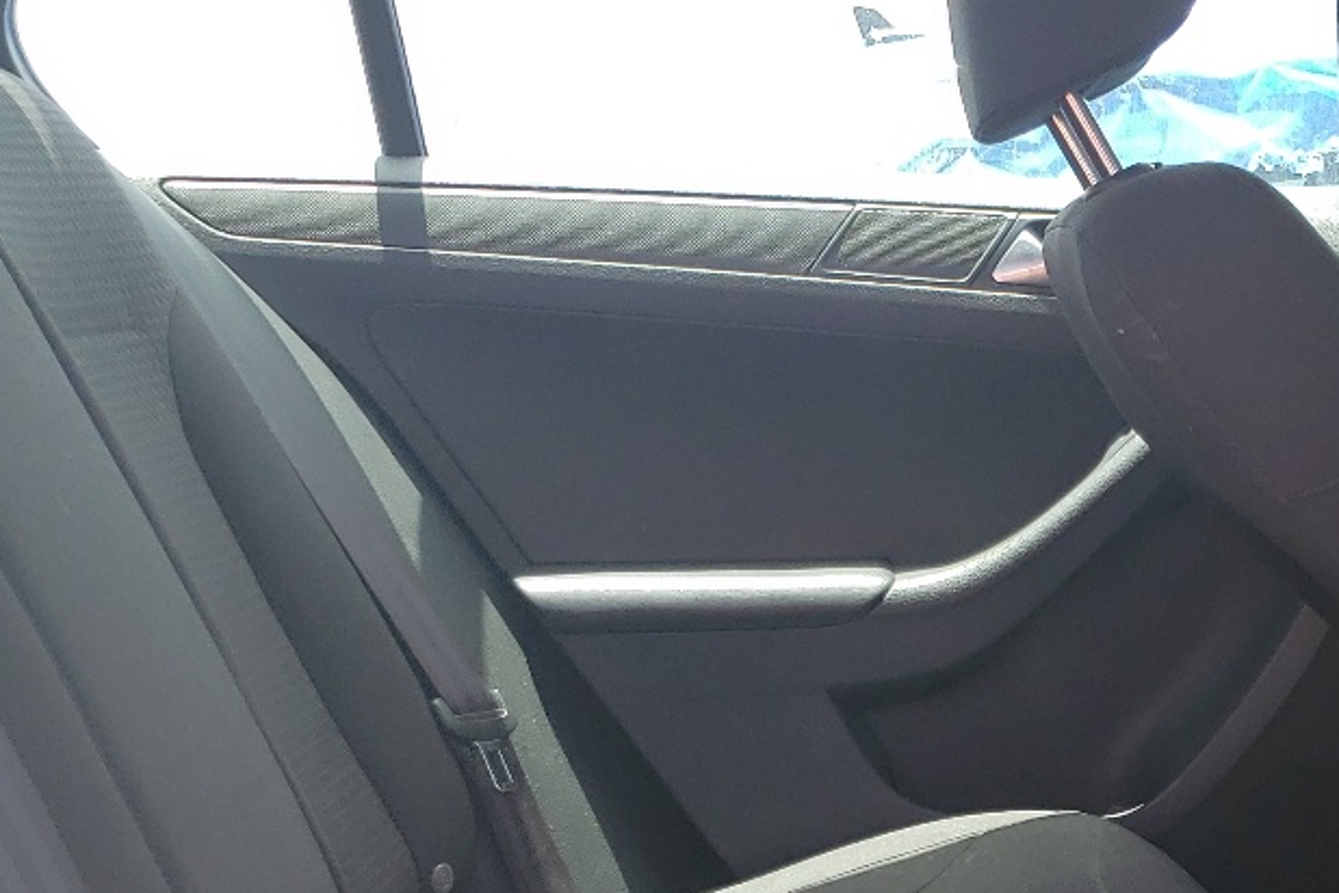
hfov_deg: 27.9
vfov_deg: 18.9
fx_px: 2603
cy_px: 906
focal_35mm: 70
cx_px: 1170
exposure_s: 1/417
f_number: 1.5
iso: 50
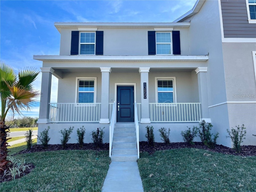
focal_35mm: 25
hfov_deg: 69.4
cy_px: 96
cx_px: 128
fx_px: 185
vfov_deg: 54.9
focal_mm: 5.1
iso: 32
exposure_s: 1/1200
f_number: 1.6
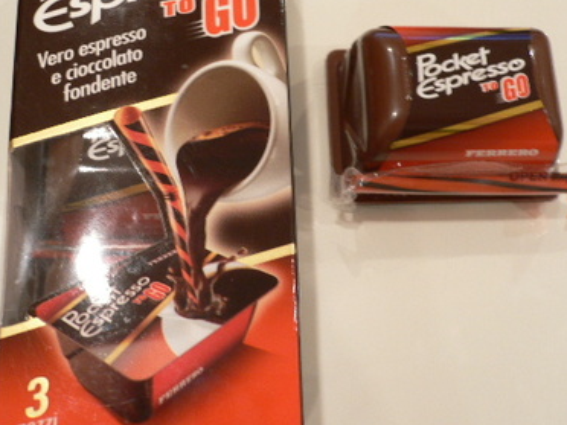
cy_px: 153
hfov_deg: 40.4
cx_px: 255
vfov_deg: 30.7
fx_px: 770
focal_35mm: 47
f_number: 2.8
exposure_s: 1/8
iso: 100
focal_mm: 5.8
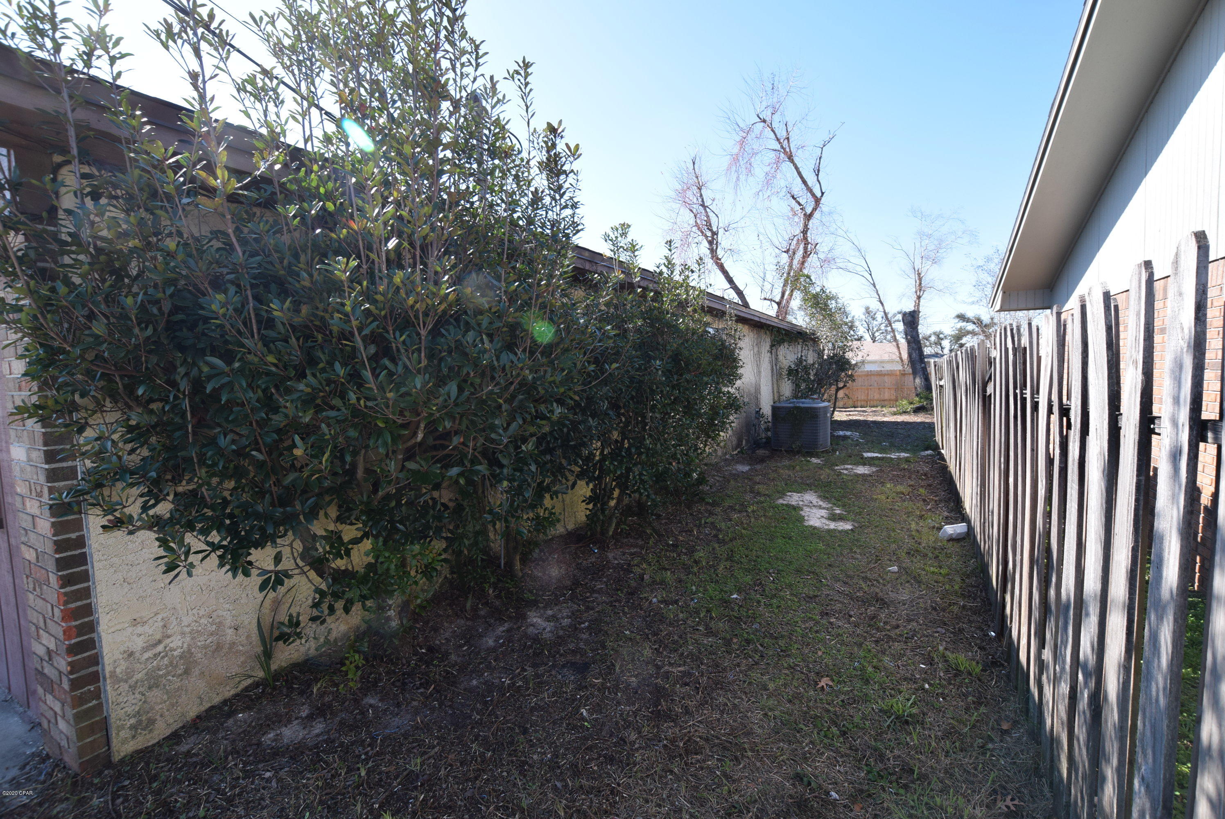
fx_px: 511
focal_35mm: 15
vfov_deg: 77.4
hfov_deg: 100.3
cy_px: 410
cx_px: 612
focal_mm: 10
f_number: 8
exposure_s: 1/250
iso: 280
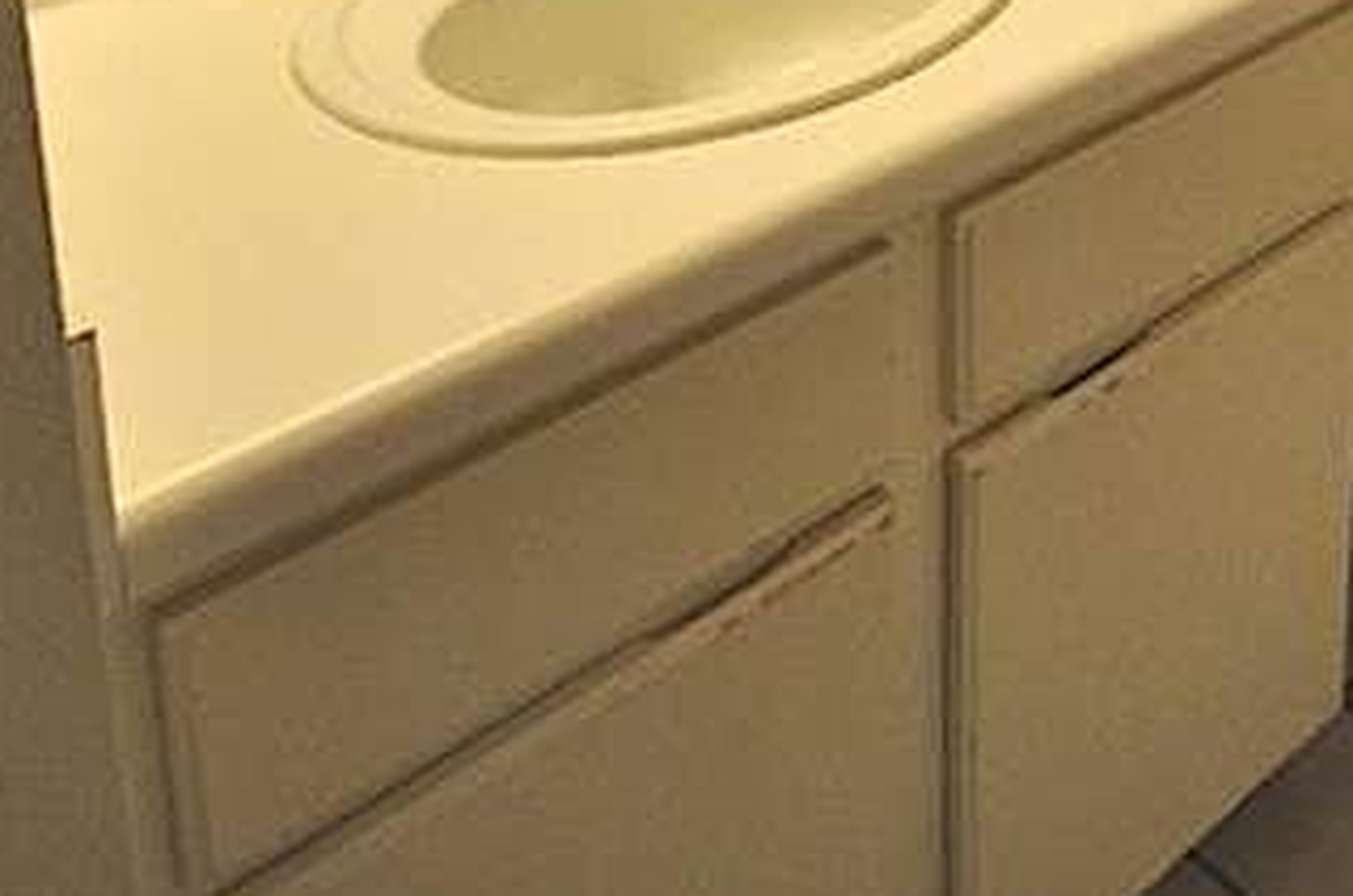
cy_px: -518
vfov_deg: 22.1
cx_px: 1154
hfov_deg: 39.0
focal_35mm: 48
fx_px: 1800
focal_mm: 10
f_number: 4
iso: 720
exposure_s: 1/60
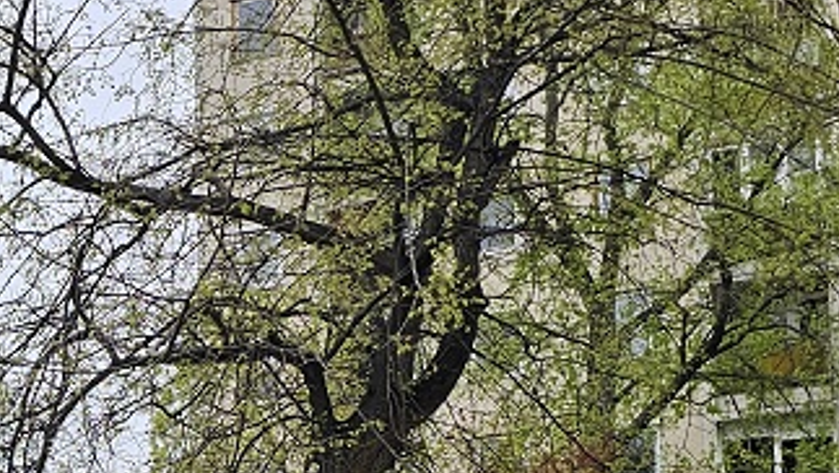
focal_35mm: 93
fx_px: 2070
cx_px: -281
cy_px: 587
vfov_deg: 12.7
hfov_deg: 20.7
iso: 25
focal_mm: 6.3
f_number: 1.7
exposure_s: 1/180
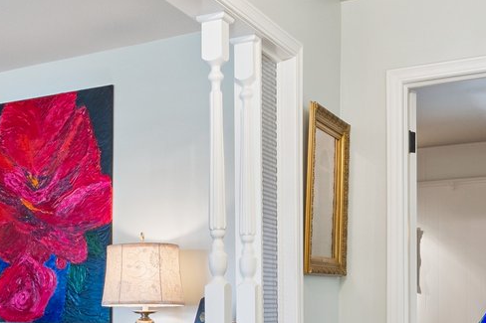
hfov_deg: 28.6
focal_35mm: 64
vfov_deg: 20.7
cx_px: -39
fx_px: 867
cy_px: 295
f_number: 10
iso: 200
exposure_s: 1/10
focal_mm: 15.3
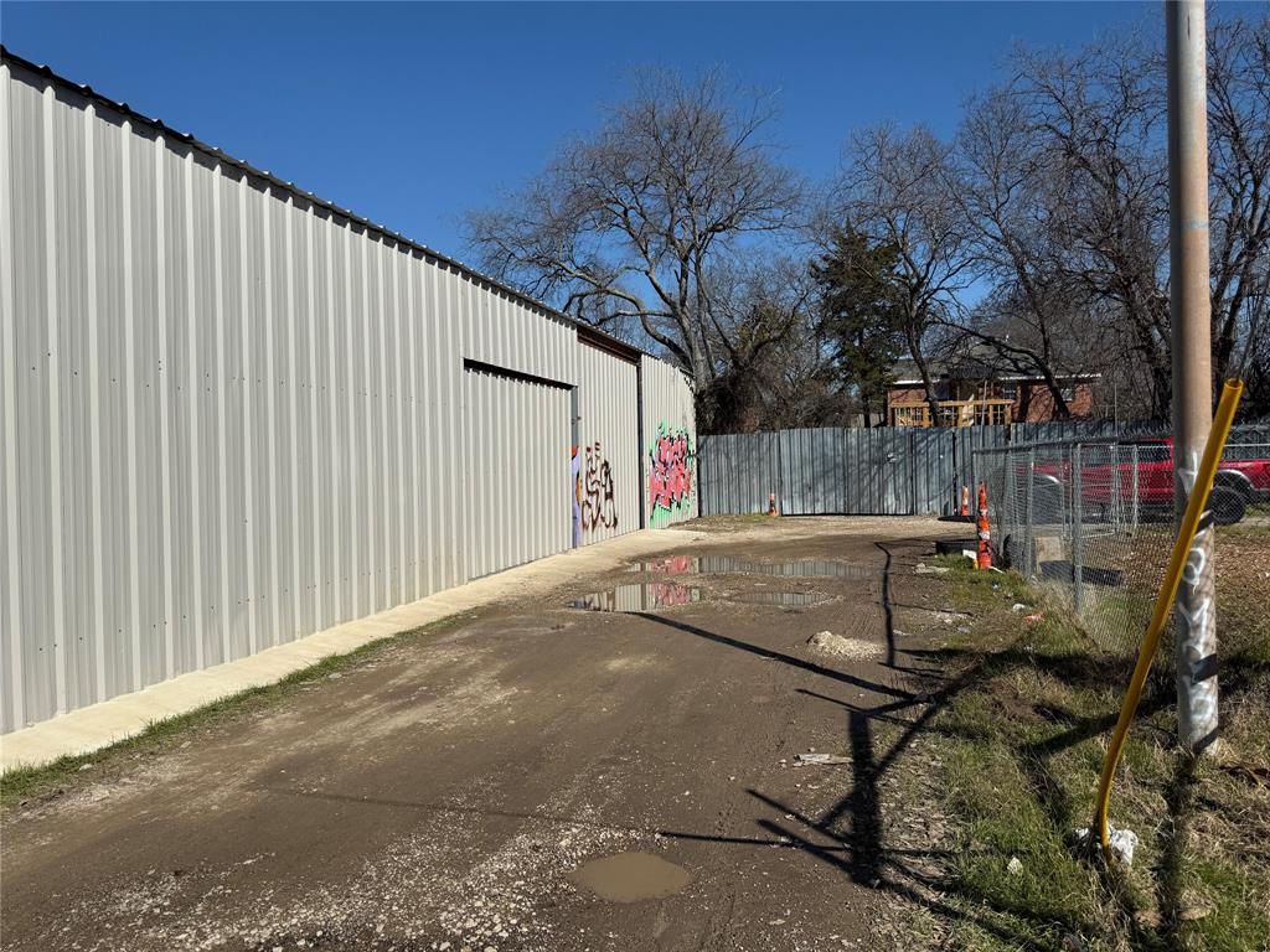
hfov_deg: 71.6
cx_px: 635
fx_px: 881
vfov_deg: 56.8
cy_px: 476
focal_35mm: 24
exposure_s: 1/9091
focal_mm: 6.76
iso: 80
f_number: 1.78
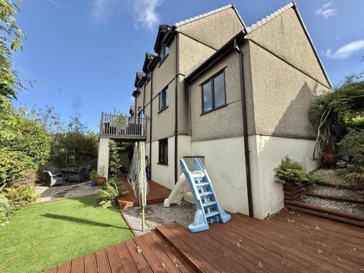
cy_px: 136
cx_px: 182
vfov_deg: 85.7
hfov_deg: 102.1
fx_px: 147
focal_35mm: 14
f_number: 2.2
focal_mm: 2.22
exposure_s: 1/888
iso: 50
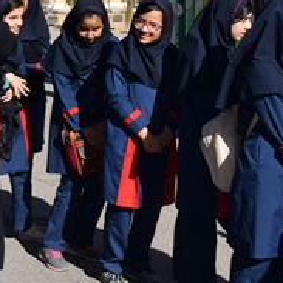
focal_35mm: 93
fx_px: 865
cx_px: -156
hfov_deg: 16.7
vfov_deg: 18.4
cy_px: 56
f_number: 11
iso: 100
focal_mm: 21
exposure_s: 1/200
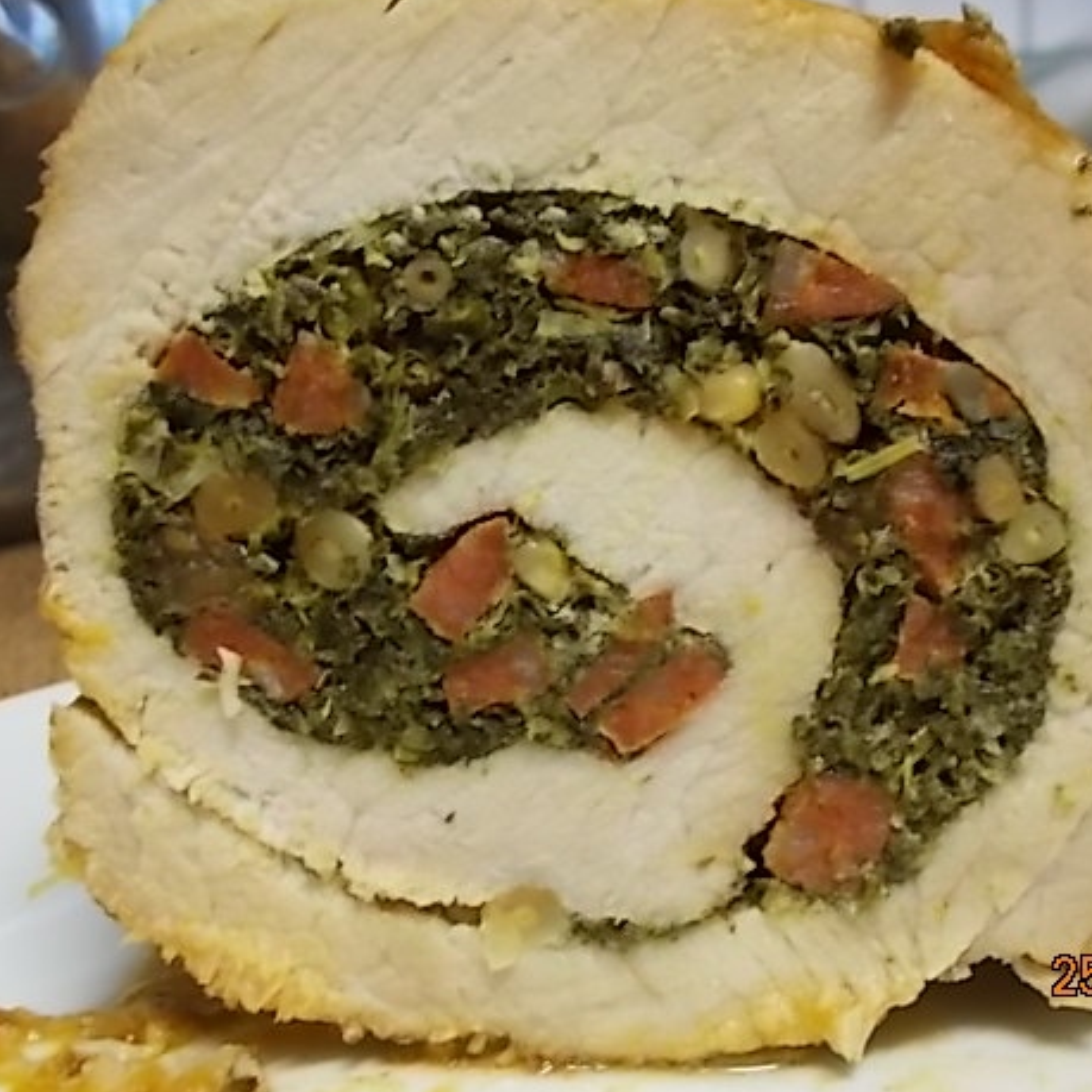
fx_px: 1321
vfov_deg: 44.9
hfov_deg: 44.8
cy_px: 540
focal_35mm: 37
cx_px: 628
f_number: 3.4
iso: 200
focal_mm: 5.3
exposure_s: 1/6
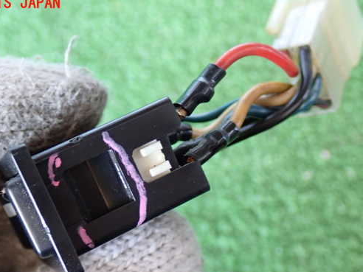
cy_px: 160
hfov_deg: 31.6
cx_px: 148
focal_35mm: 61
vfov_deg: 24.0
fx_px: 640
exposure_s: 1/25
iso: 800
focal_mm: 9.01
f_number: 3.2
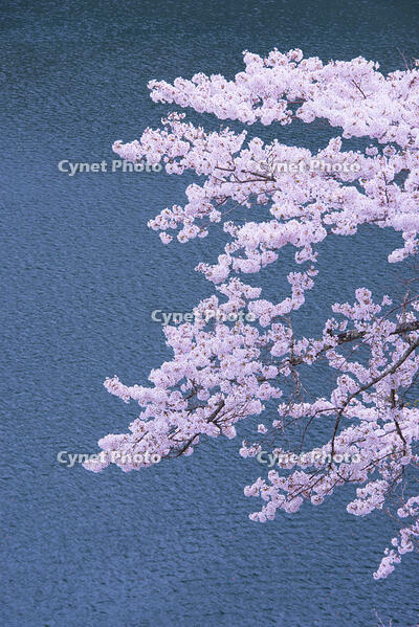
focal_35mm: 160
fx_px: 2790
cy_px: 314
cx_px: 210
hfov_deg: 8.6
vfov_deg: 12.8
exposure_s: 1/15
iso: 100
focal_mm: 160
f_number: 11
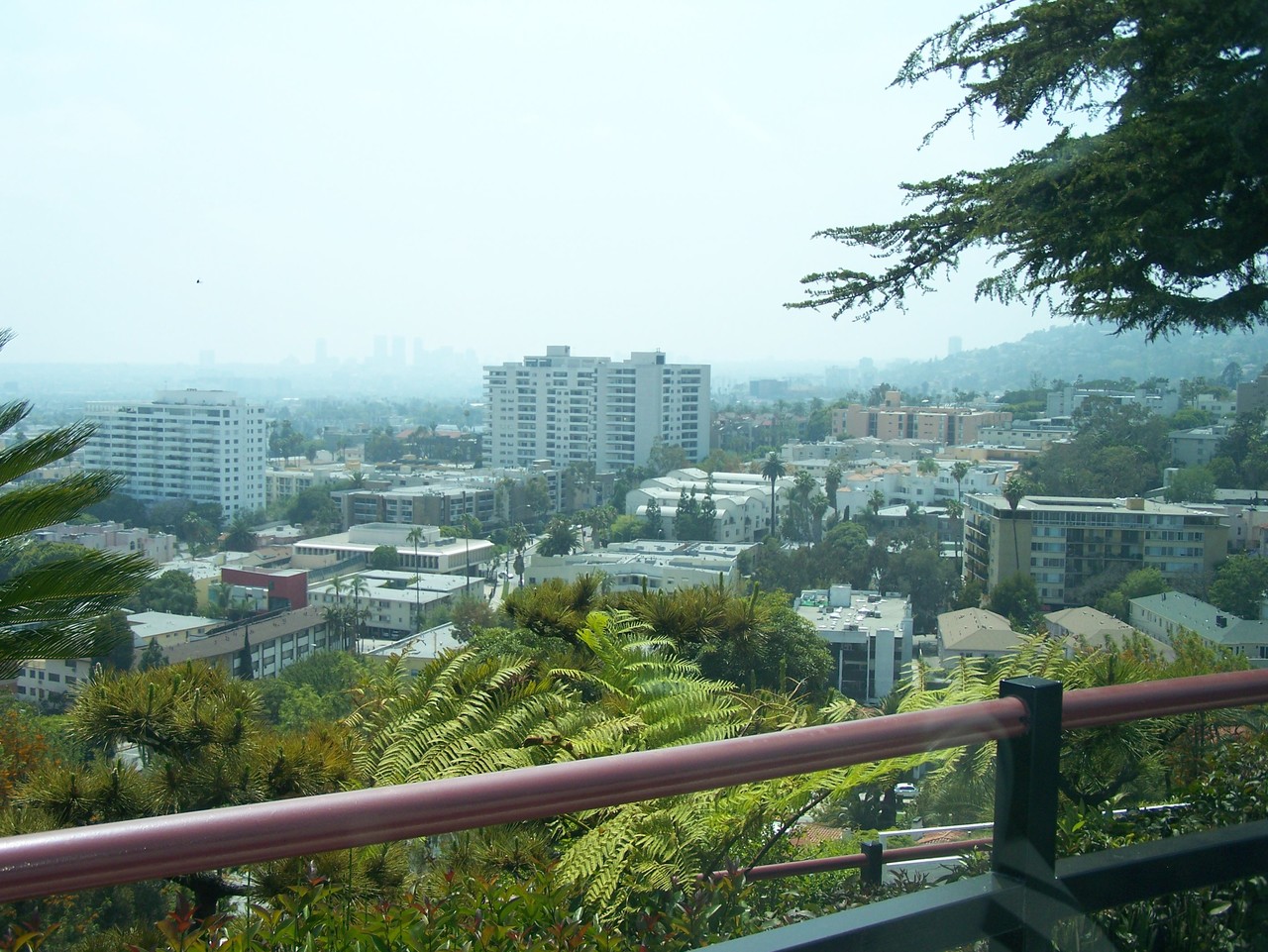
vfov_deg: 33.6
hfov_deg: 43.8
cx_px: 634
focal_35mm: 43
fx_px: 1576
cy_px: 476
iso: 80
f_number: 2.9
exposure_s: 1/1000
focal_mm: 7.1
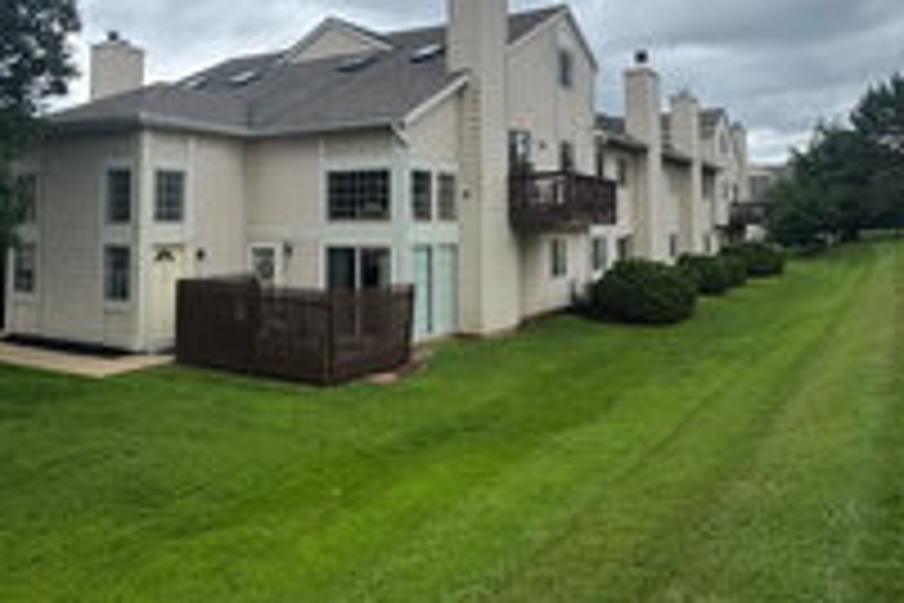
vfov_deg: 41.5
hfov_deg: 60.2
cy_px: 176
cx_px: 416
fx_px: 778
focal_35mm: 31
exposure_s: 1/1506
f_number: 2.2
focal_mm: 2.22
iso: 50
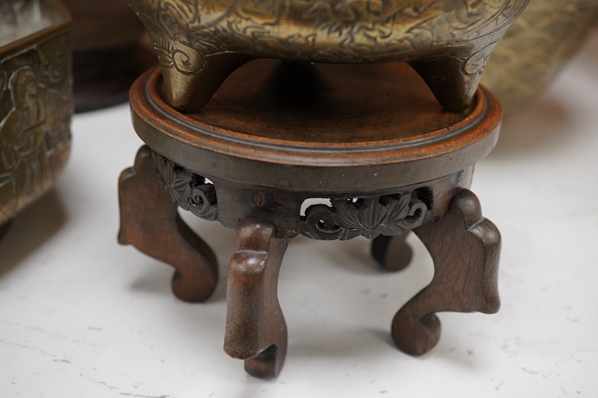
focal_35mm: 45
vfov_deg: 29.9
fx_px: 747
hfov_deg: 43.6
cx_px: 299
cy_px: 199
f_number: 8
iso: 1250
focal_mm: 30
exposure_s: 1/125
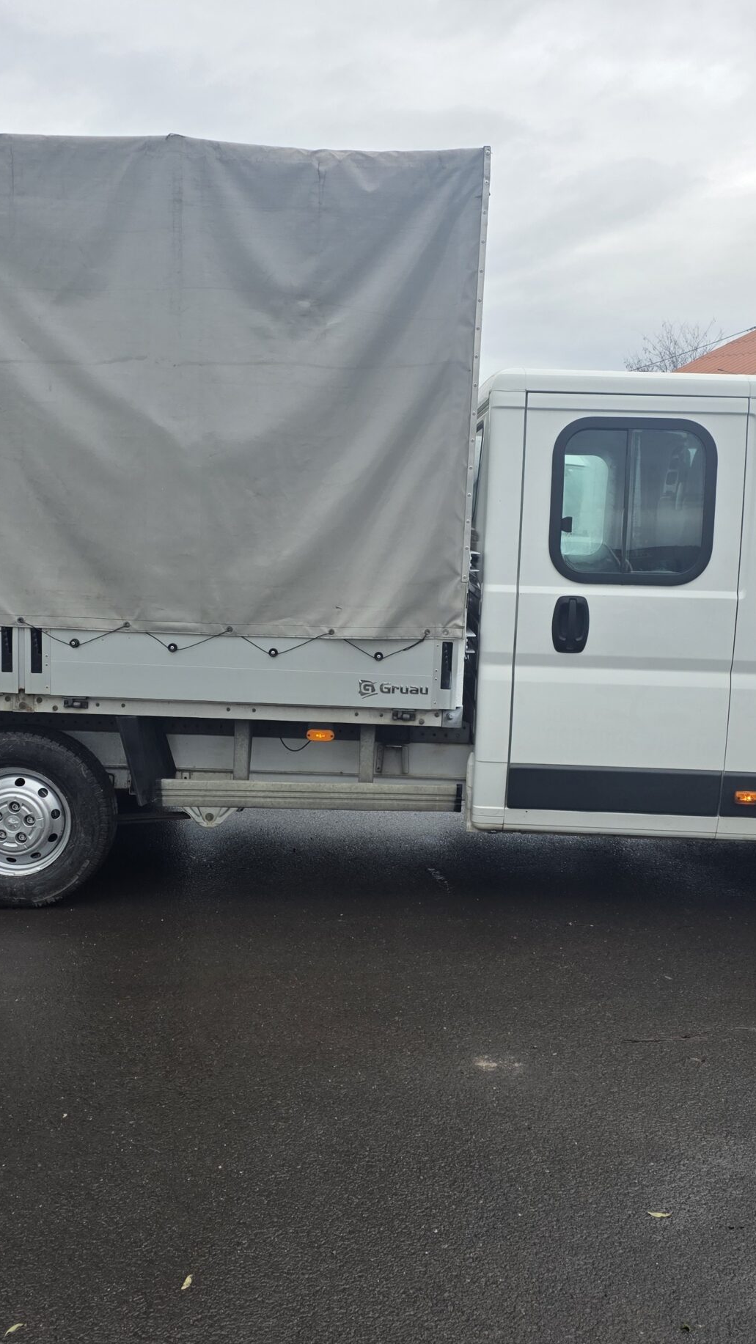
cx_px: 367
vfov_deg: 56.6
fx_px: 1247
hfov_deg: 33.7
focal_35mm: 35
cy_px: 691
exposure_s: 1/2296
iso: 80
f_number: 1.7
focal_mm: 6.25
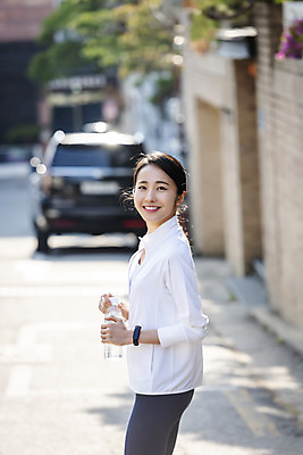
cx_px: 152
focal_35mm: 160
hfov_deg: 8.6
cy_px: 228
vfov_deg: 12.8
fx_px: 2018
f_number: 4
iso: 160
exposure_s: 1/640
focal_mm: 160
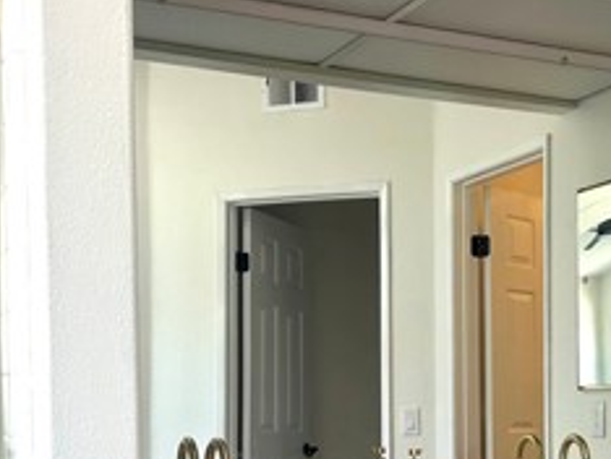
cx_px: 449
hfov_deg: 27.1
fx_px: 1254
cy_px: 456
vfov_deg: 20.1
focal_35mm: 71
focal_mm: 5.7
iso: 40
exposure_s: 1/120
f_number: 1.5
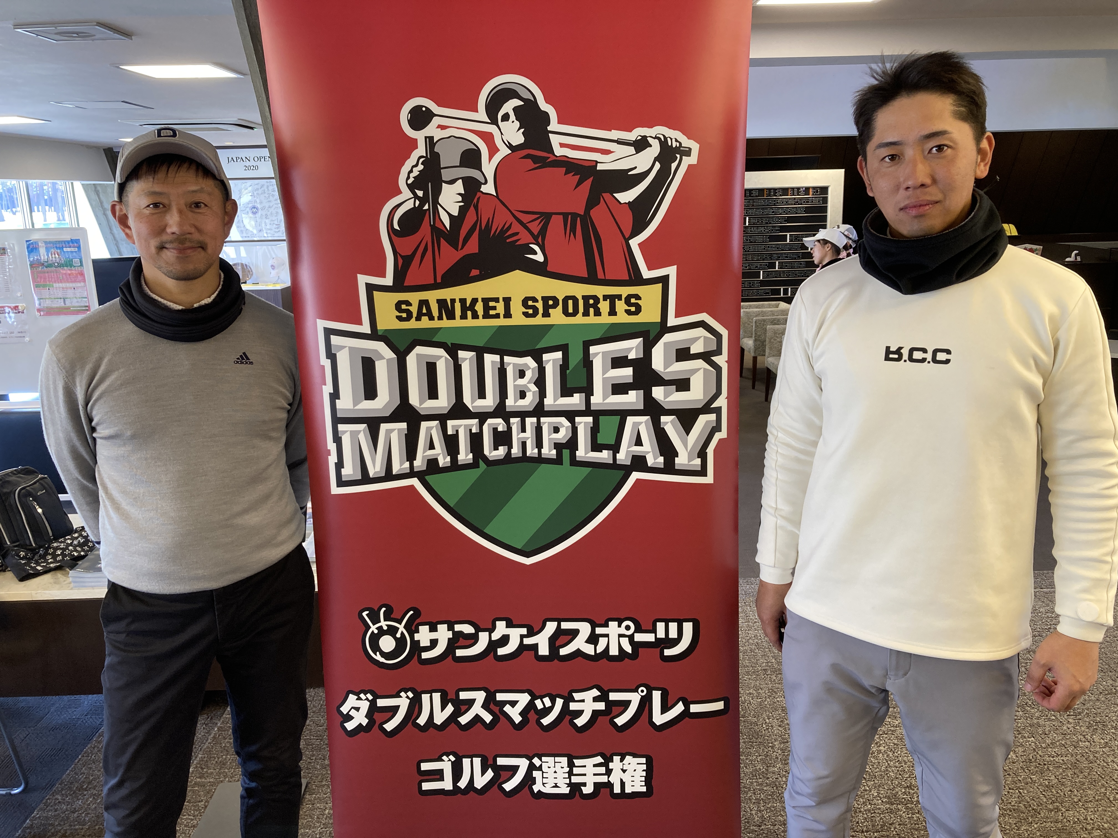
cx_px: 559
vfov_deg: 49.7
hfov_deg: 63.4
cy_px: 419
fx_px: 904
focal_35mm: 28
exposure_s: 1/50
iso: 80
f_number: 1.8
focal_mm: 3.99
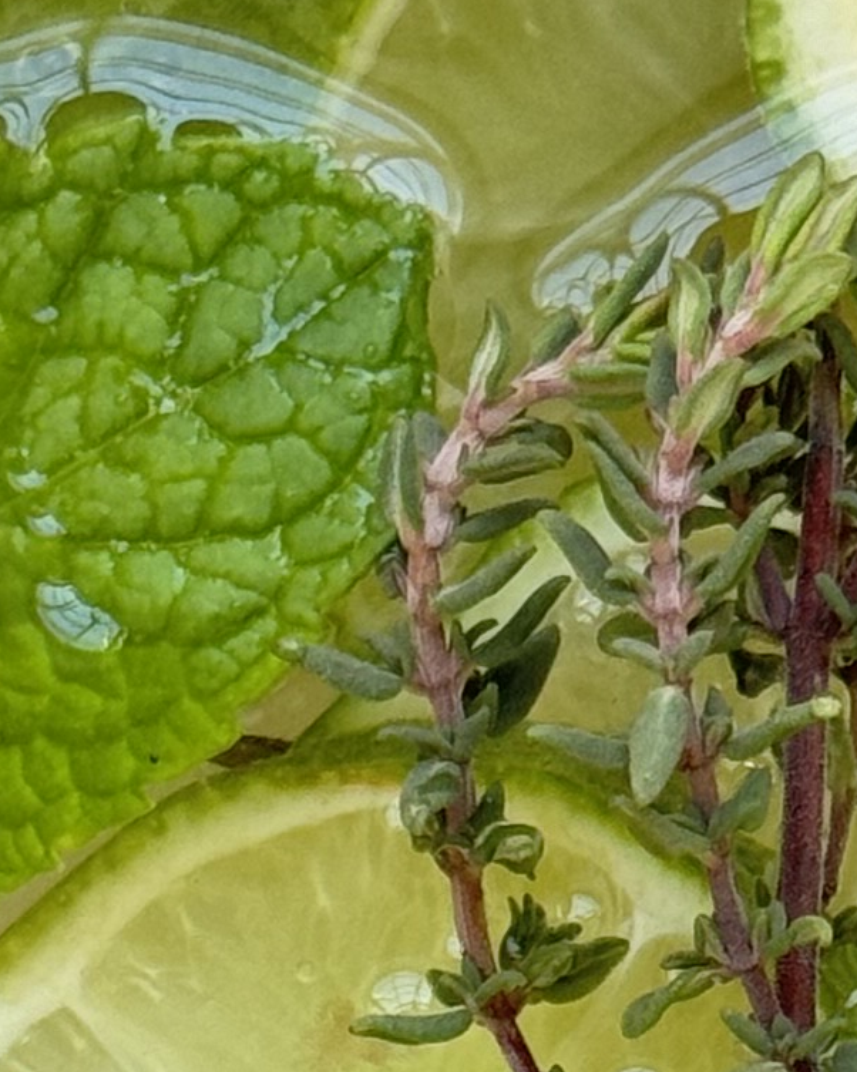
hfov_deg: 6.1
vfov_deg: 7.6
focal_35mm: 251
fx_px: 7961
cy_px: 1623
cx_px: 885
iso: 160
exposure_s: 1/60
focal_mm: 6.86
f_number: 1.78
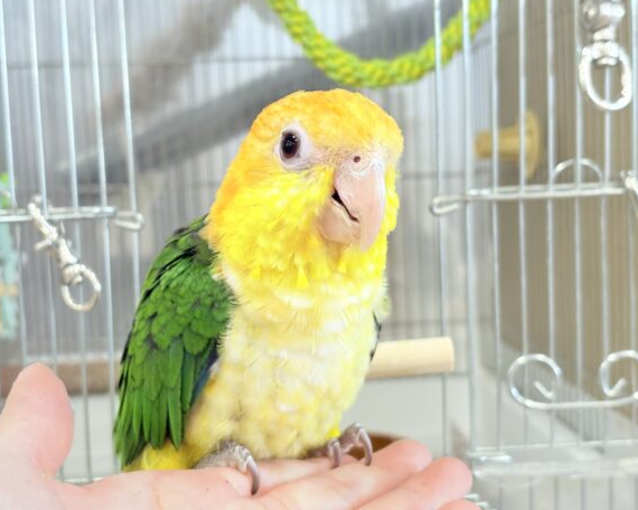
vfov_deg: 26.7
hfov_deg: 33.0
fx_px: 1076
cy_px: 243
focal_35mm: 57
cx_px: 307
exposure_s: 1/50
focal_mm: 5.96
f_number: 1.6
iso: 80
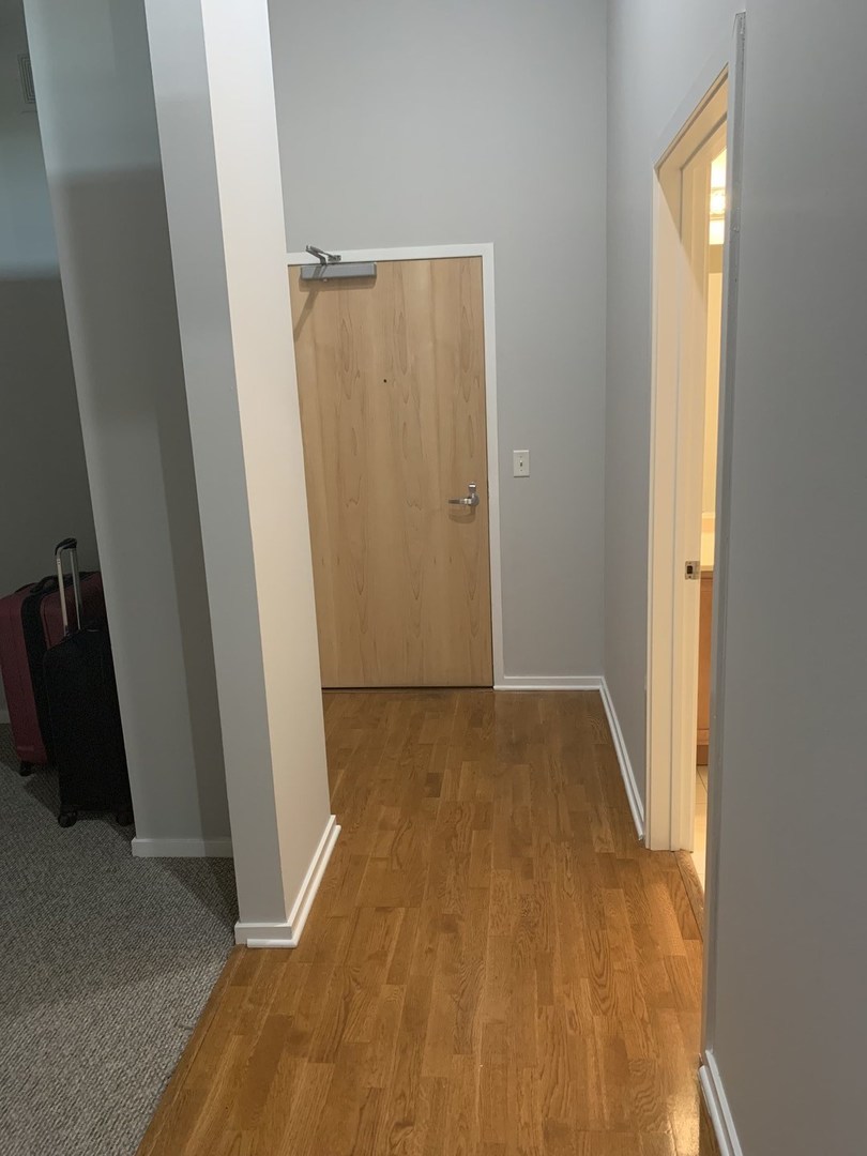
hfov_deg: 53.1
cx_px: 434
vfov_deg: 67.3
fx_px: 868
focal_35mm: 26
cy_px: 578
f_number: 1.8
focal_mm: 4.25
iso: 320
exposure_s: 1/60
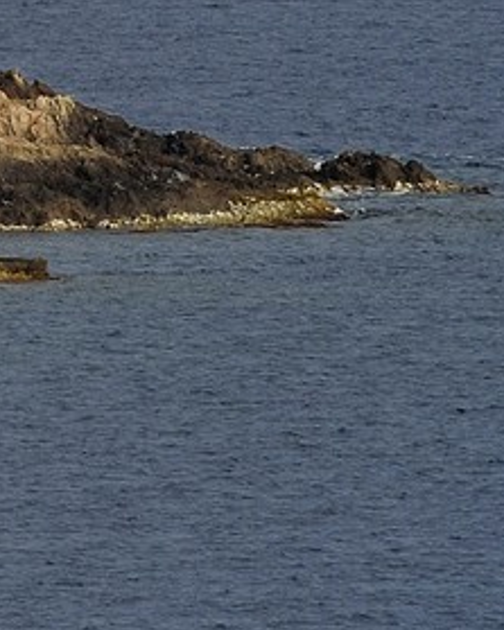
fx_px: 20092
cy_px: 5
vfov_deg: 1.8
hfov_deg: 1.4
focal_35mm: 1077
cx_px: -1107
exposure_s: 1/250
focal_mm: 200
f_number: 7.1
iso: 200
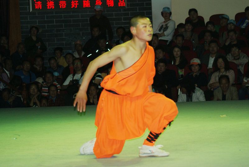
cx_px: 124
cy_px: 84
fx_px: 935
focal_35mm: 135
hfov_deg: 15.2
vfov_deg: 10.2
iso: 400
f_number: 5
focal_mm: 90
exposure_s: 1/125
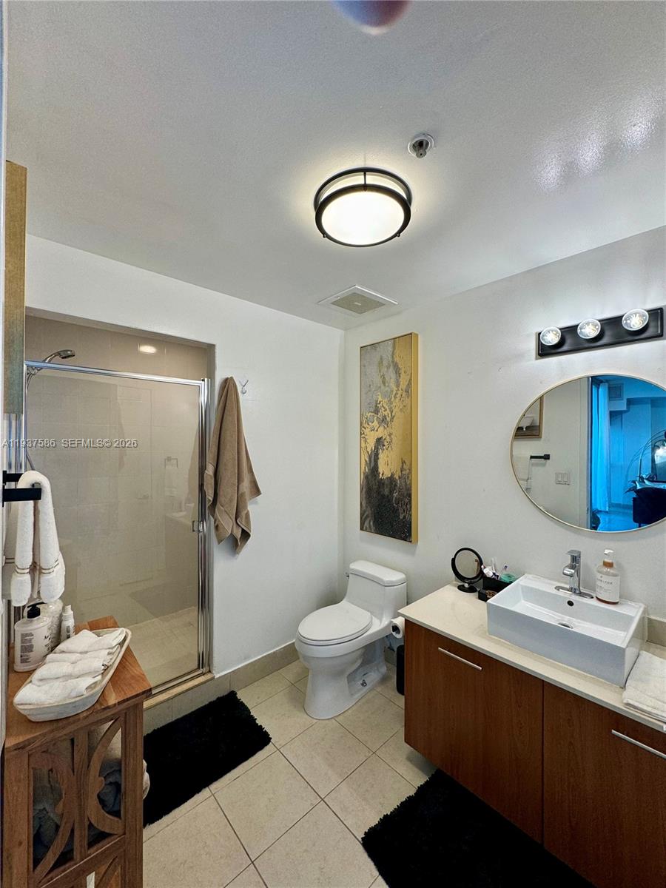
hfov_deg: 85.7
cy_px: 444
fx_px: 359
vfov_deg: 102.1
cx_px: 333
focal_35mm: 14
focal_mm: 2.22
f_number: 2.2
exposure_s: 1/120
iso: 100
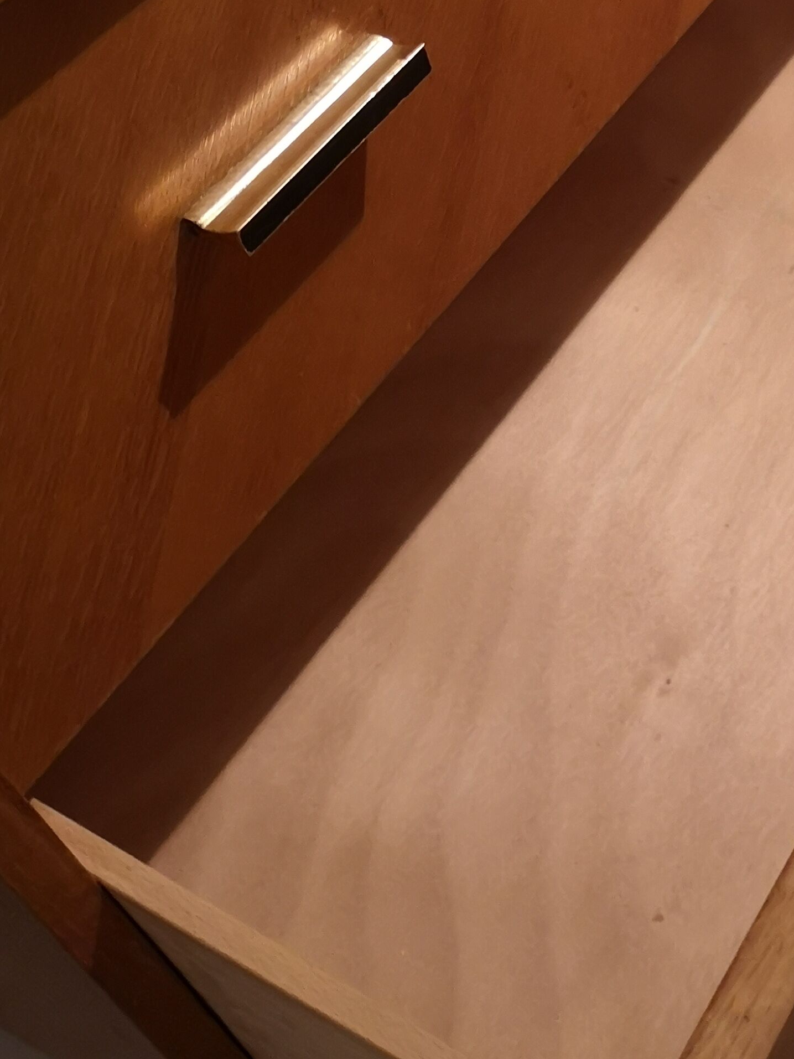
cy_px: 263
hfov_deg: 24.8
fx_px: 1712
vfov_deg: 33.6
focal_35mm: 56
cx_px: 805
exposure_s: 1/25
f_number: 1.8
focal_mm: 3.95
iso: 400
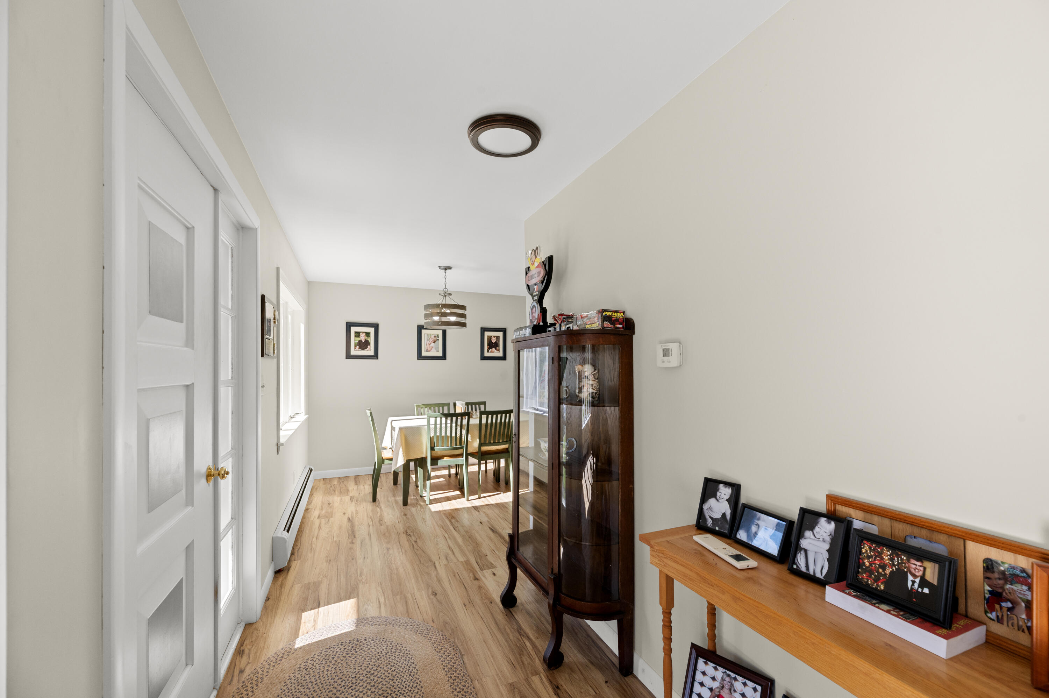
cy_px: 349
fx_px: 408
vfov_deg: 81.1
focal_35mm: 14
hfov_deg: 104.3
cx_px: 524
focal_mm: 14
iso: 320
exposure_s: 1/80
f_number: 9
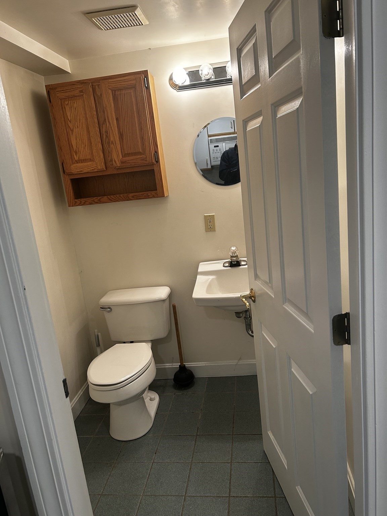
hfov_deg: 53.1
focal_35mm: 26
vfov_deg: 67.3
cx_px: 194
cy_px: 258
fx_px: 388
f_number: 1.5
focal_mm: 5.7
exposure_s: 1/120
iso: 100
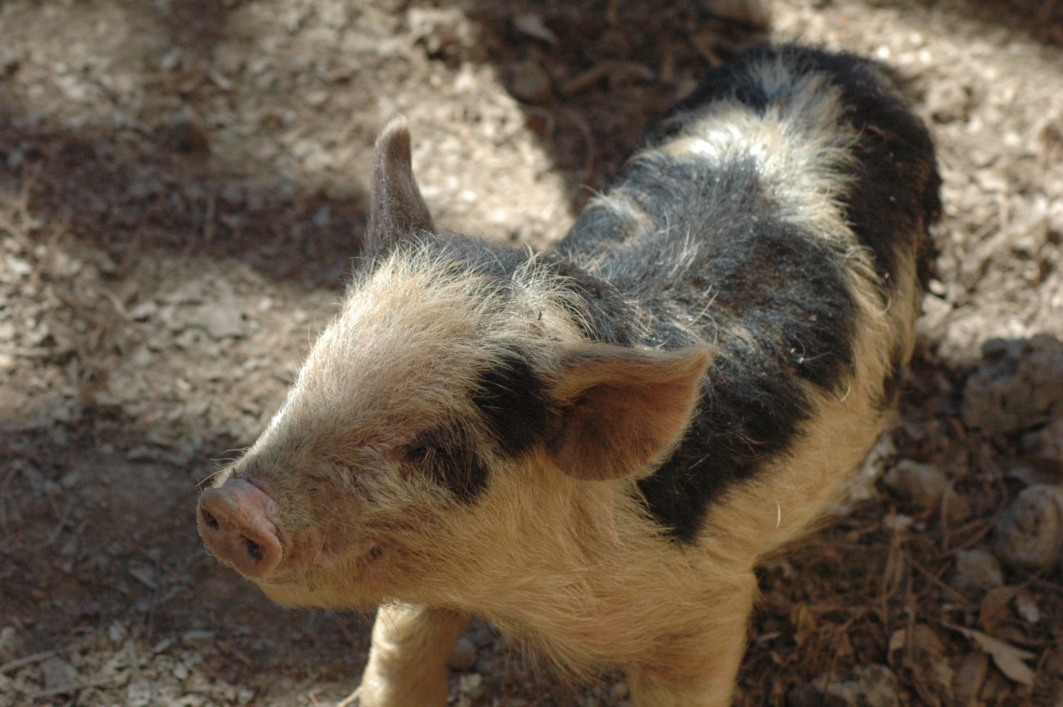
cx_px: 532
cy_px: 354
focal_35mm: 142
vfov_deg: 9.6
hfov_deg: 14.4
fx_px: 4204
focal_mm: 95
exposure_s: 1/800
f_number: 7.1
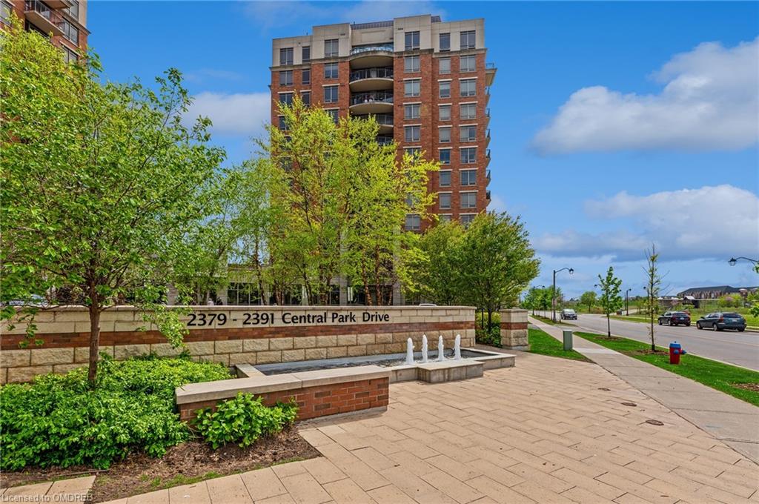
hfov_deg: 96.8
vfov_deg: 73.6
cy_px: 252
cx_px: 380
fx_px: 337
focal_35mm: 16
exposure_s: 1/100
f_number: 14
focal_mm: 16
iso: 100
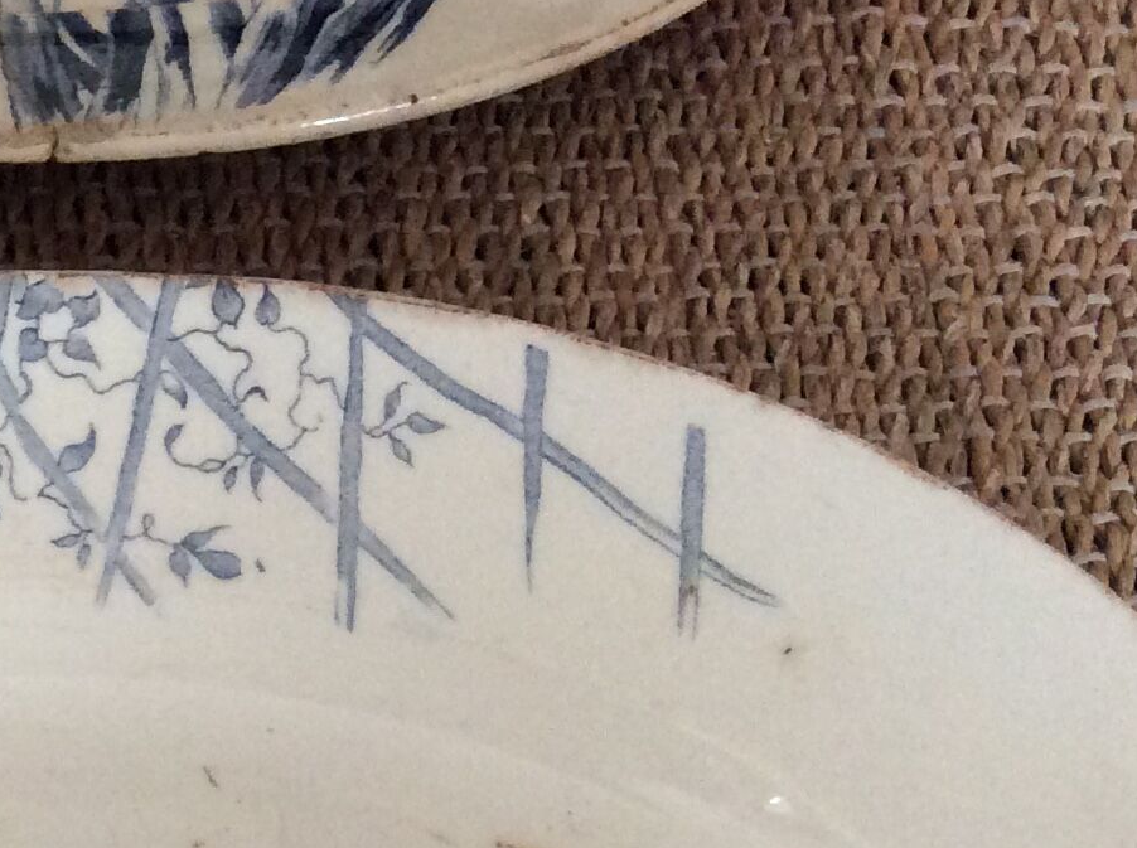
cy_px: 1192
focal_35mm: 92
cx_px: -47
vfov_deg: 15.1
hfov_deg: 20.5
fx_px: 3016
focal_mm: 3.3
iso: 160
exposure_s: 1/25
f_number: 2.4
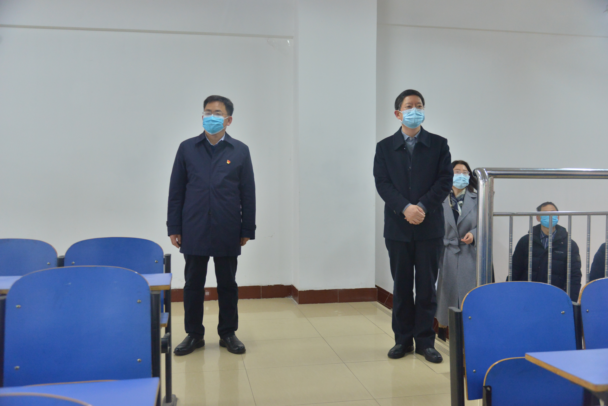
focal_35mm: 32
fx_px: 541
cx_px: 304
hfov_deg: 58.7
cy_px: 203
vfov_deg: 41.1
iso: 2200
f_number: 4
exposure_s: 1/160
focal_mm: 32
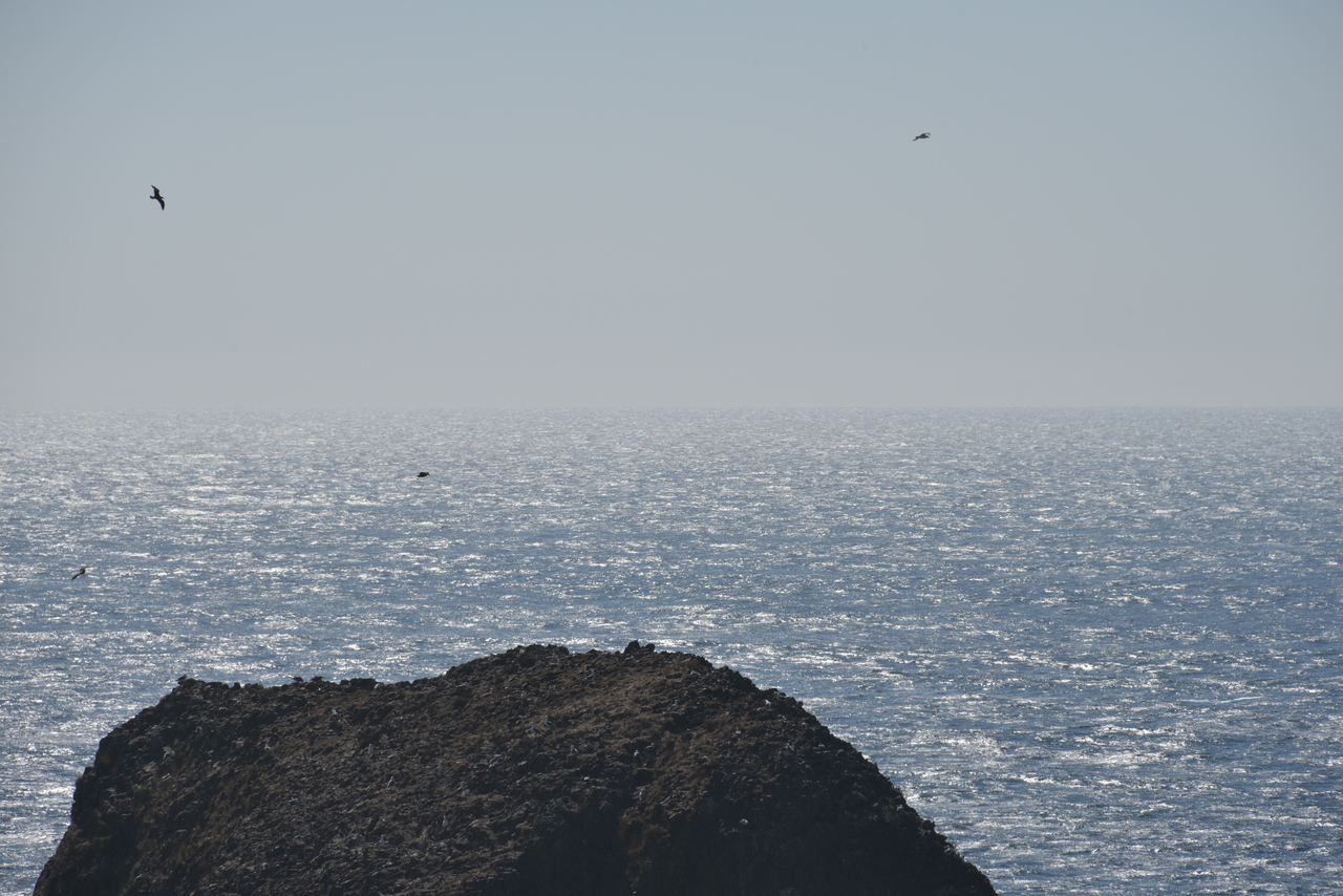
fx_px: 11193
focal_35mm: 300
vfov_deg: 4.6
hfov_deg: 6.9
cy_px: 448
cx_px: 672
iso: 100
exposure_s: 1/640
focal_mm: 300
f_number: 13
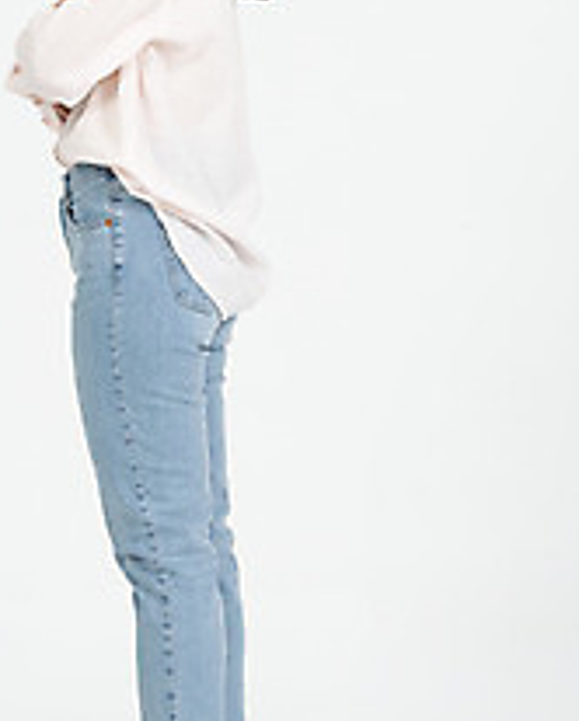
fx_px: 3679
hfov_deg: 9.0
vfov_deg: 11.2
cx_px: 117
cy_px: 237
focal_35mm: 172
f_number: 14
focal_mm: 95
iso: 100
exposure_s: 1/125
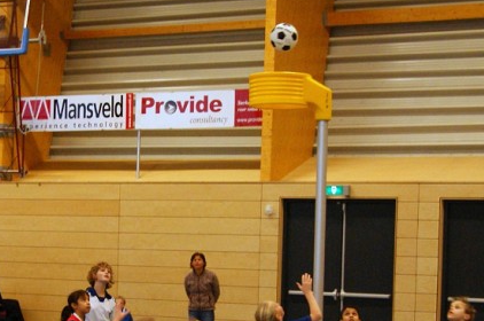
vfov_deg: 18.5
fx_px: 980
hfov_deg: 27.6
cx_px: 166
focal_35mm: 73
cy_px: 247
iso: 800
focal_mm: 26
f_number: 4
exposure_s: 1/100
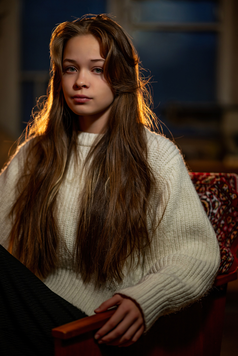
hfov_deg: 13.1
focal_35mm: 105
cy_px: 178
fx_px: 1040
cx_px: 119
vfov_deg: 19.4
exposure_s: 1/160
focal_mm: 105
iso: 200
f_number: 1.4
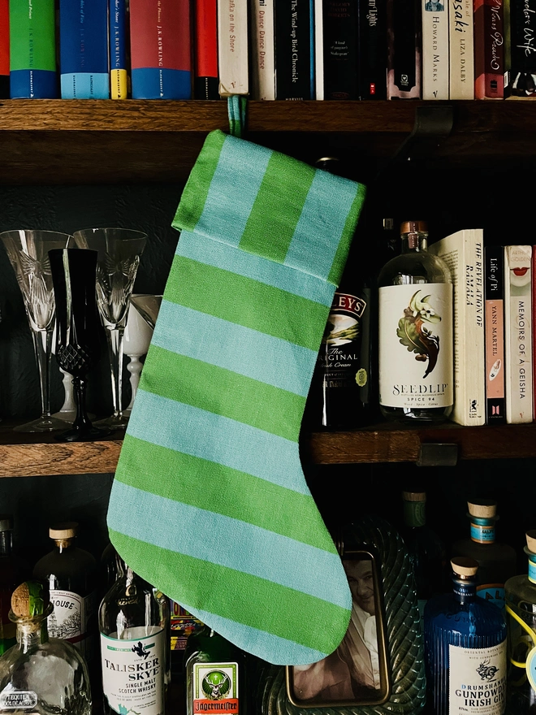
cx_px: 268
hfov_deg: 53.1
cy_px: 358
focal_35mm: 26
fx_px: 537
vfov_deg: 67.3
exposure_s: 1/30
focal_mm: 5.1
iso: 1000
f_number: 1.6
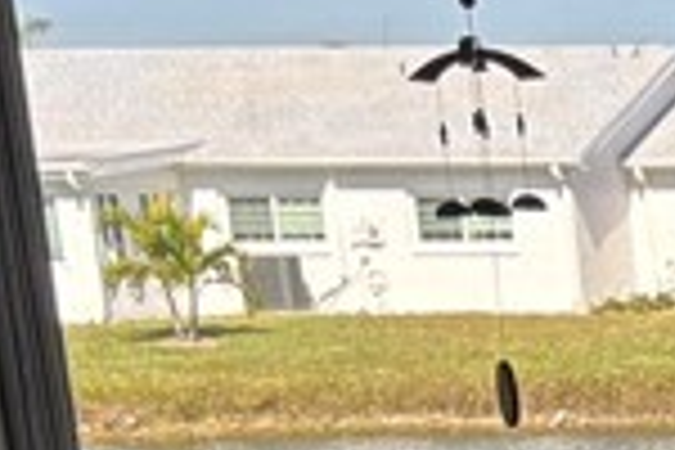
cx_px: 1796
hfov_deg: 9.5
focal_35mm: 185
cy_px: 1202
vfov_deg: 6.9
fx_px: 3468
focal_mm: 5.96
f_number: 1.6
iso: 50
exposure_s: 1/702
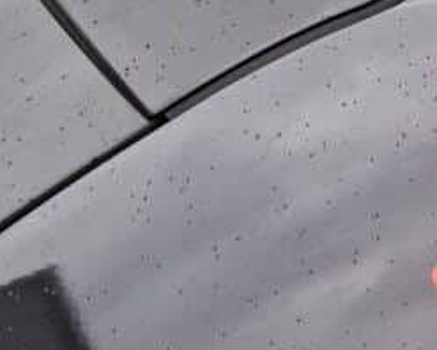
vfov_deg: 16.3
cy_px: 339
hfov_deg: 18.3
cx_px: 649
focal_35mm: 93
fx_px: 1204
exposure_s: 1/100
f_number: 1.8
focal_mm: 5.54
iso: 125
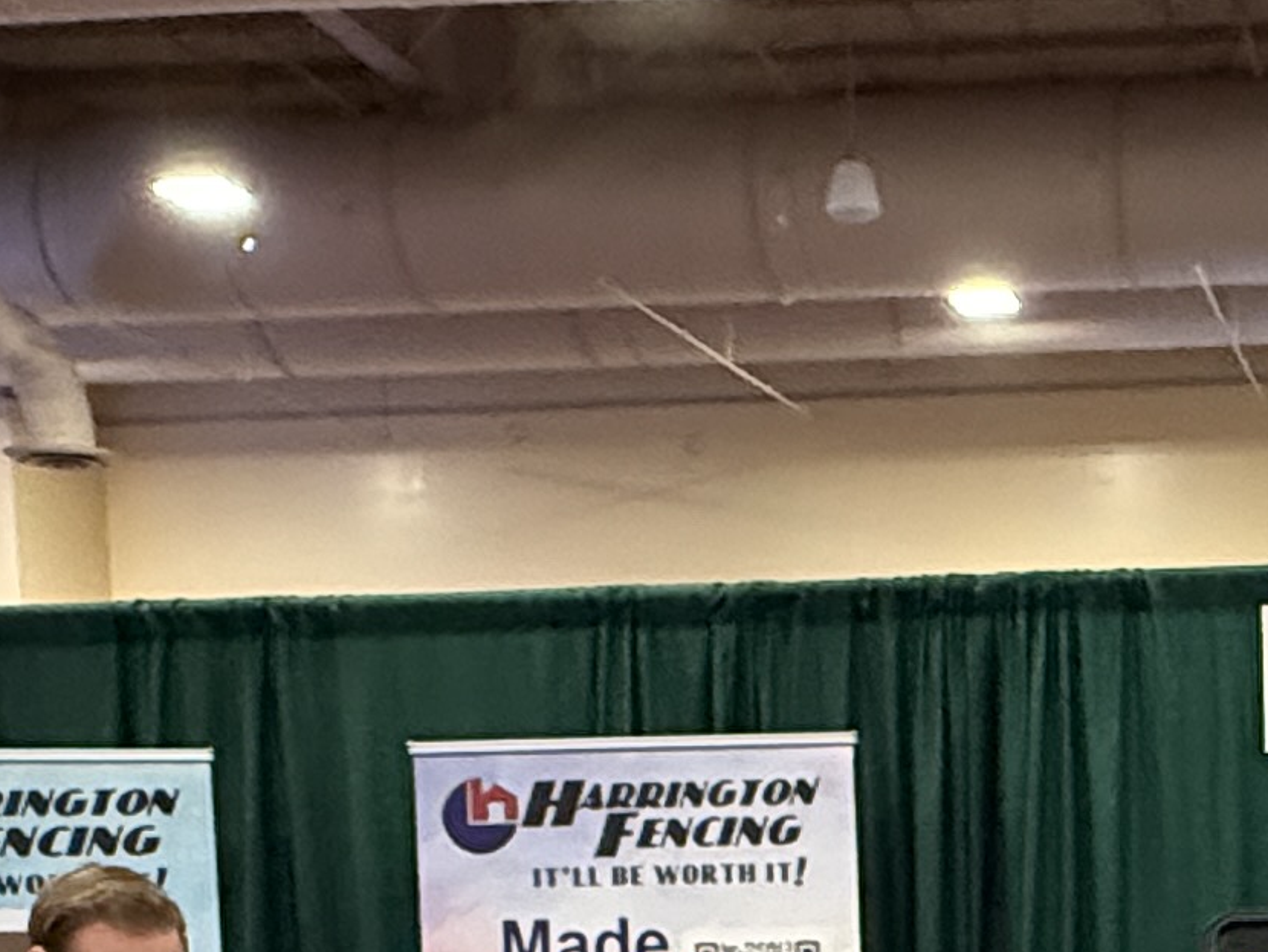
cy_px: 1105
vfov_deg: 20.4
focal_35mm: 68
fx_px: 2492
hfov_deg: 26.5
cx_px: 1364
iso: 800
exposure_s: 1/60
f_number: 2.2
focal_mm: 2.22
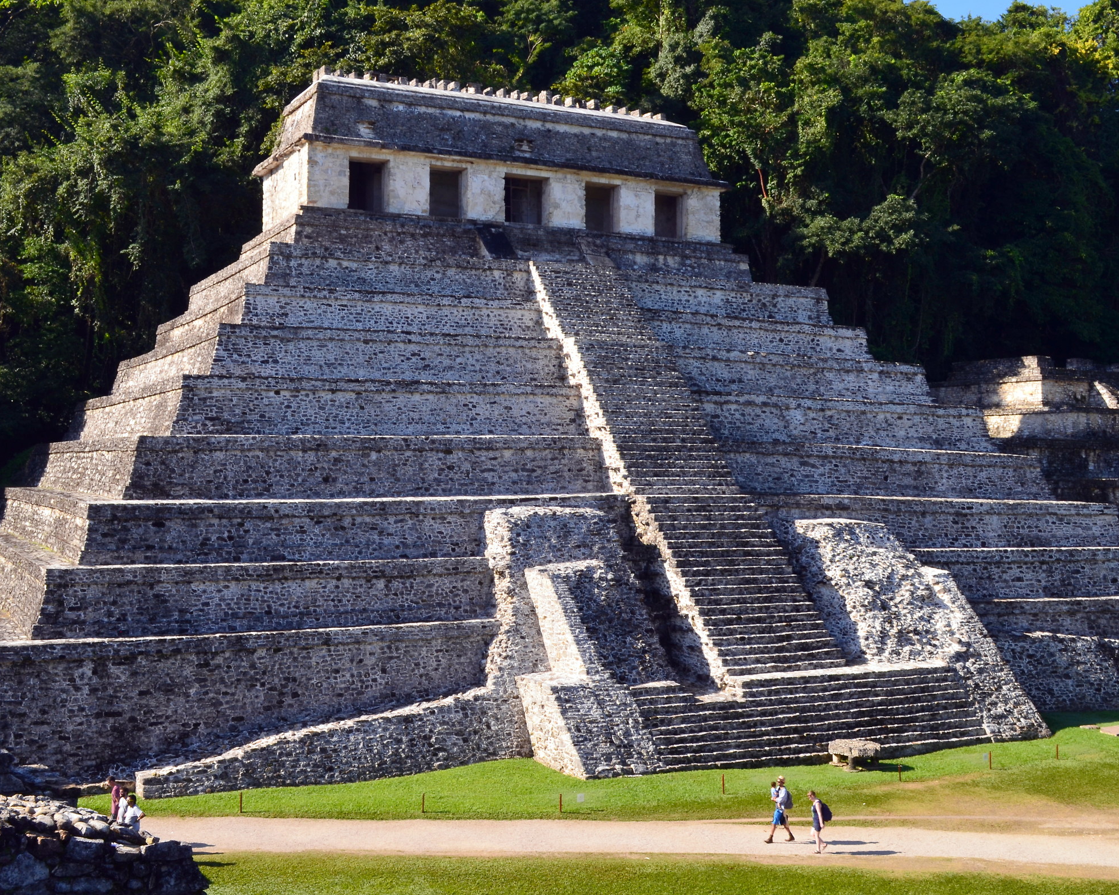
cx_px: 513
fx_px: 1358
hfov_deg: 44.7
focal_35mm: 41
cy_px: 449
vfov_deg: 36.5
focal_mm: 24
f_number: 11
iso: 200
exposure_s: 1/125
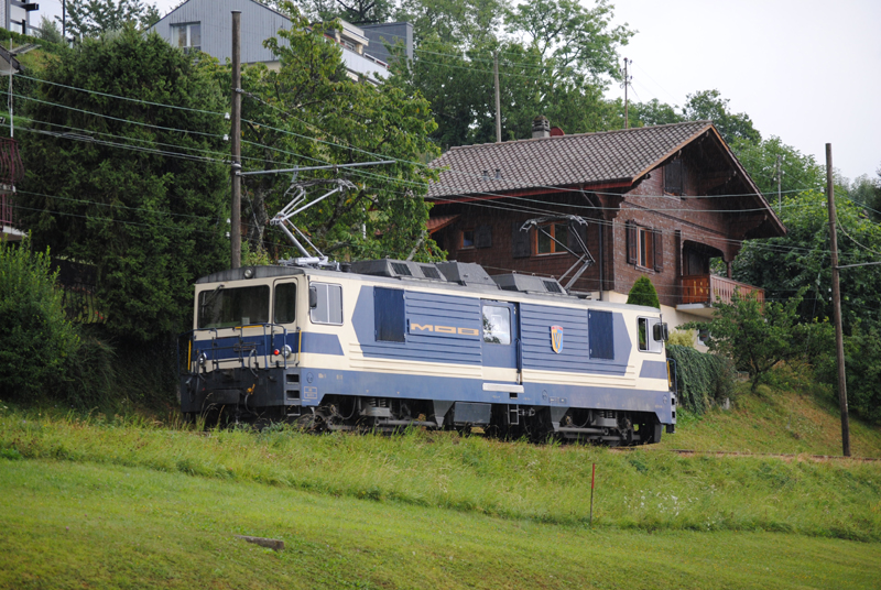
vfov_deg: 11.2
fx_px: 3014
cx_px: 440
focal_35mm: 123
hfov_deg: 16.6
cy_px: 295
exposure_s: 1/125
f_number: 4.2
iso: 250
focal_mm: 82
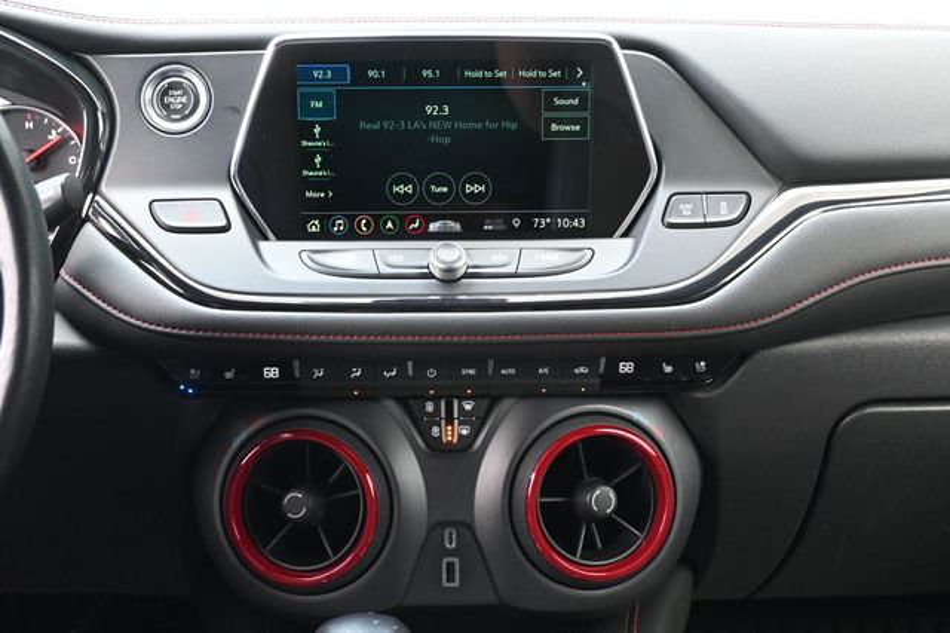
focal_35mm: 54
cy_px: 316
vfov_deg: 25.0
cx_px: 475
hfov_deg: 36.9
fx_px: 1424
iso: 3200
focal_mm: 36
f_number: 5.3
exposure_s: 1/80
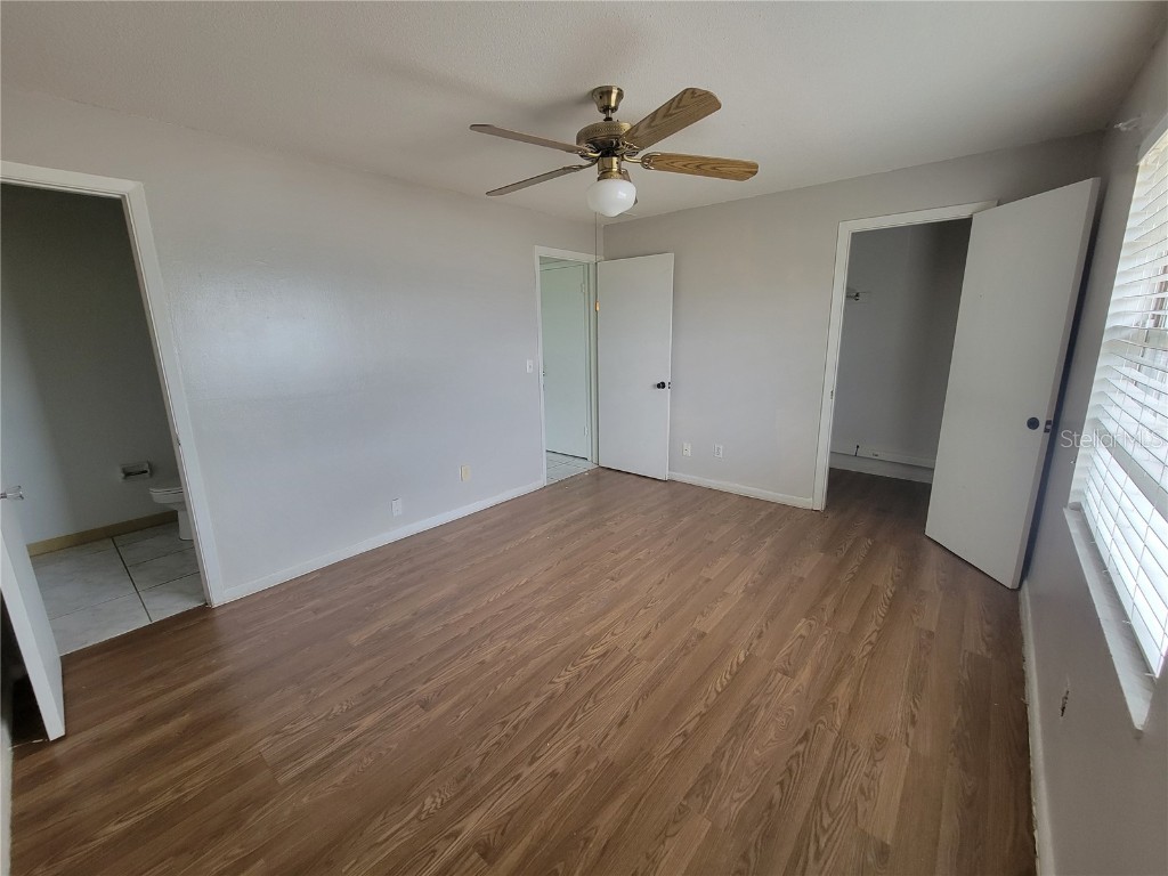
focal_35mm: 13
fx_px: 439
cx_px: 584
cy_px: 438
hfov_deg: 106.2
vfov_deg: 89.9
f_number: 2.2
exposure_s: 1/60
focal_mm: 2.2
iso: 200
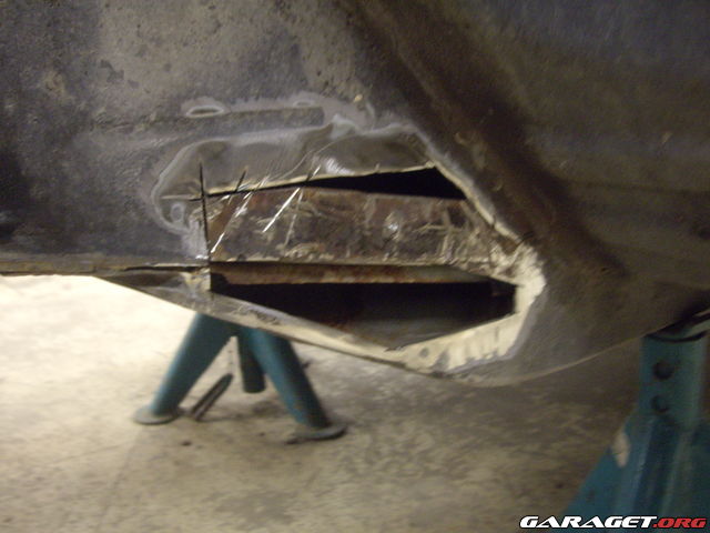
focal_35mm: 38
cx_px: 355
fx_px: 779
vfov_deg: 37.7
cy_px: 266
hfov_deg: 49.0
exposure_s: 1/13
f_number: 2.8
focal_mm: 7.9
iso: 400
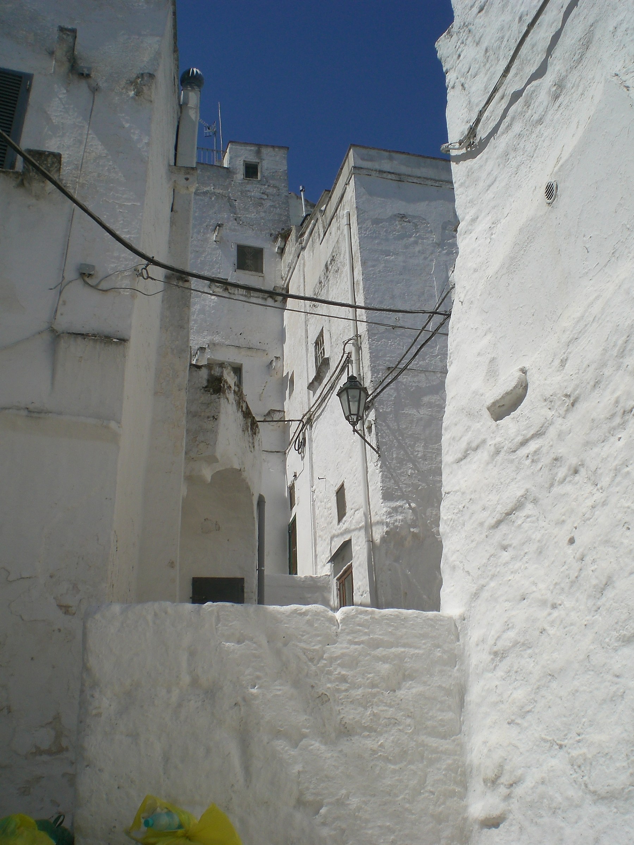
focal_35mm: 38
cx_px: 317
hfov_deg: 37.7
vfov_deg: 49.0
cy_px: 422
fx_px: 928
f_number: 4.4
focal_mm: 6.3
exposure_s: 1/1250
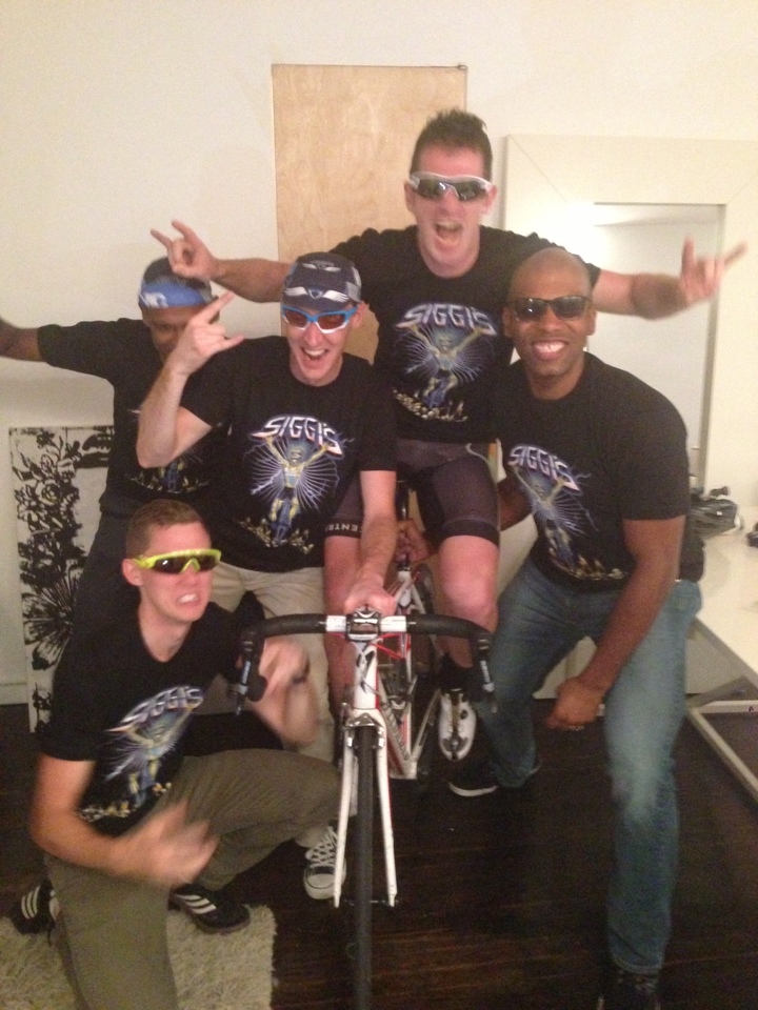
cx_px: 379
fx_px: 963
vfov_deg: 55.4
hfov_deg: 42.9
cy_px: 505
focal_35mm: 33
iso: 800
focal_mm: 4.13
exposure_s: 1/15
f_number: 2.4
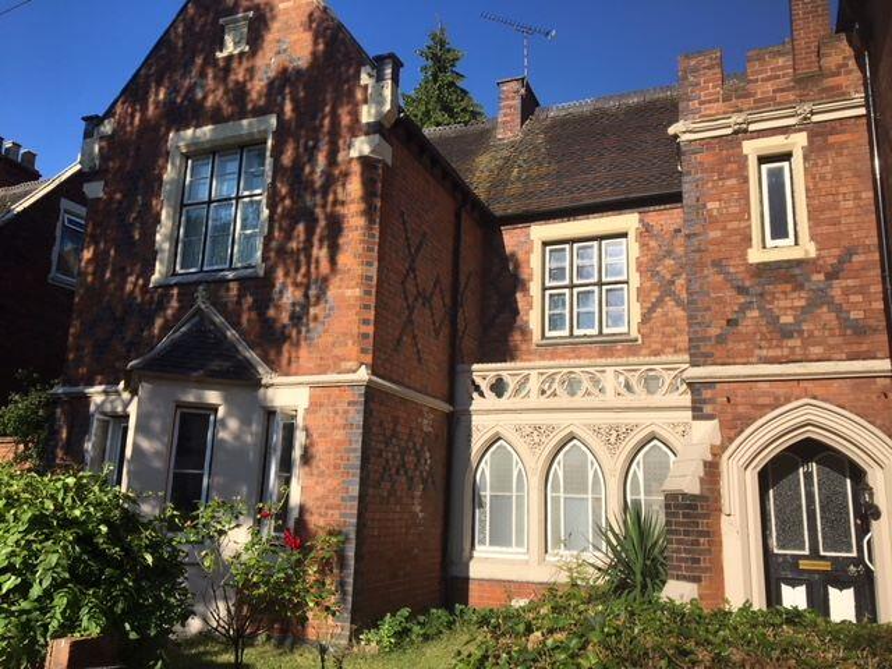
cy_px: 334
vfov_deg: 48.2
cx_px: 446
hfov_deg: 61.7
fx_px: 747
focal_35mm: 29
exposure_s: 1/1637
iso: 25
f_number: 2.2
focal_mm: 4.15
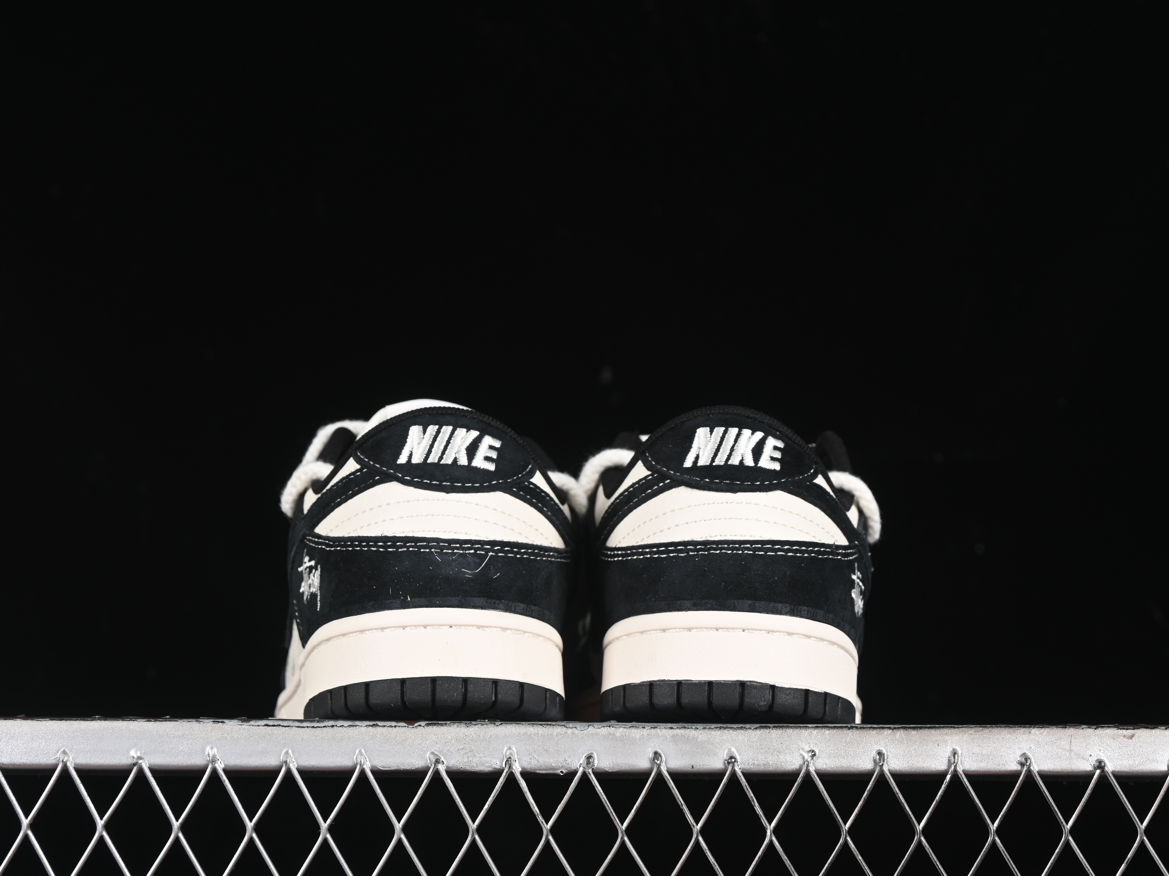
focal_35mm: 82
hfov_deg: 23.8
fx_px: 2769
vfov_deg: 18.0
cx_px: 574
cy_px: 442
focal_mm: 50
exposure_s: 1/60
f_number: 7.1
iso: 160
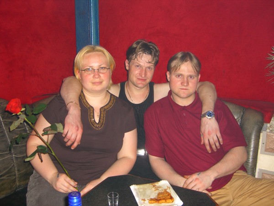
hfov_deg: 49.0
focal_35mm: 38
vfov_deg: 37.7
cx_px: 137
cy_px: 103
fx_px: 301
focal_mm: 7.9
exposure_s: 1/60
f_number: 2.8
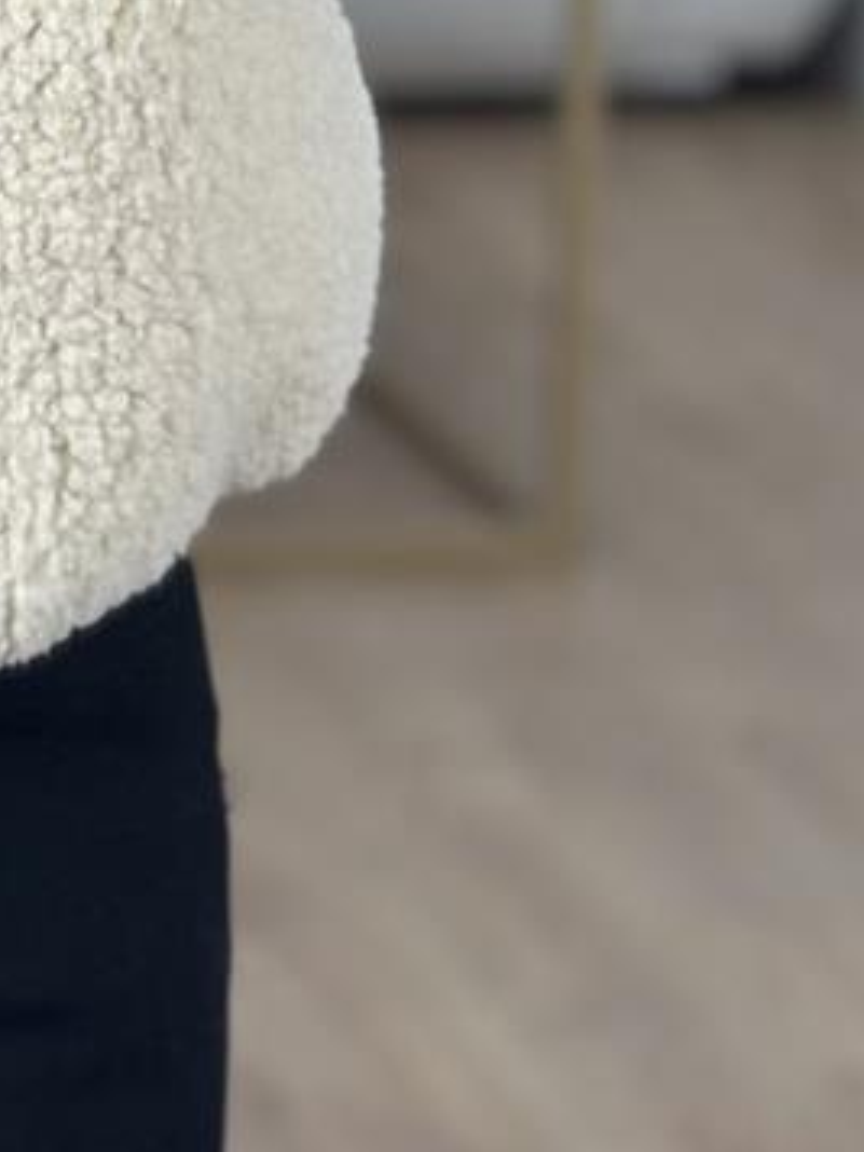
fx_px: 7188
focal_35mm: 216
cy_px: -294
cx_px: -709
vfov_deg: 9.0
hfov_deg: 6.7
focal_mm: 6.86
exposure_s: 1/141
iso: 80
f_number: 1.78
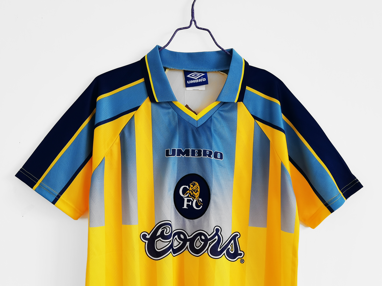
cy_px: 143
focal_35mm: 41
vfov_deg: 35.1
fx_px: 452
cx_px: 191
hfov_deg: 45.8
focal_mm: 5.58
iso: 160
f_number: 1.8
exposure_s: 1/100
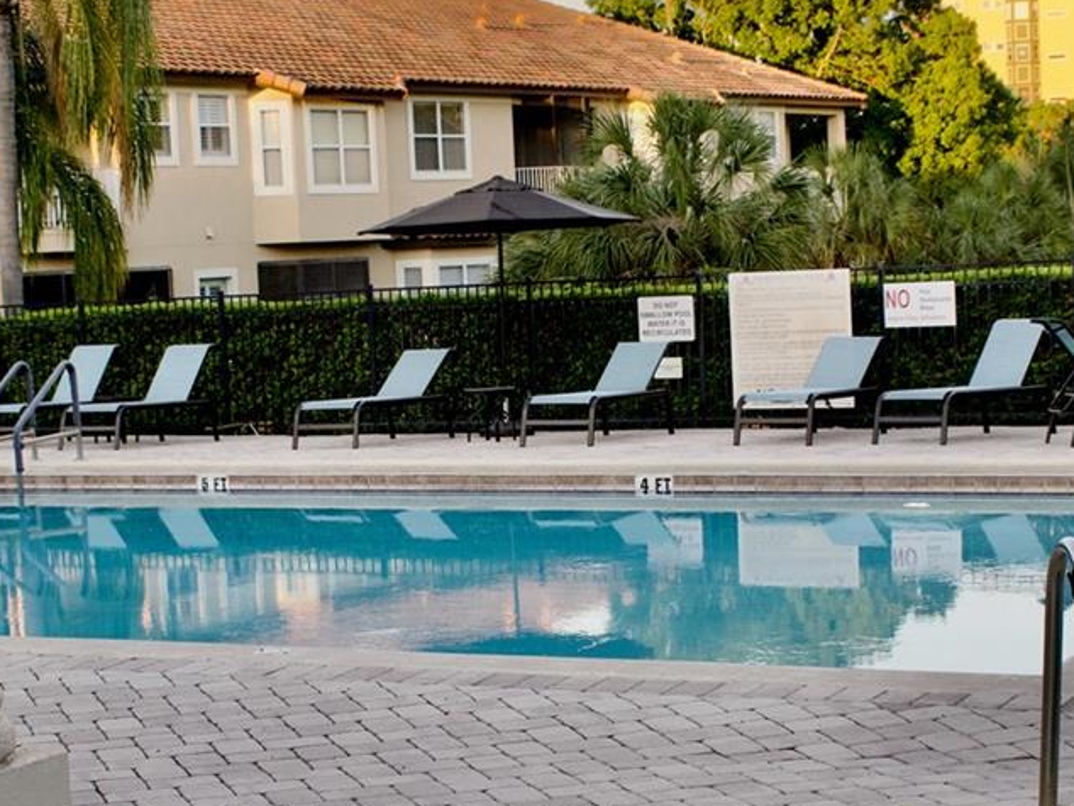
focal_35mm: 80
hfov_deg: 24.4
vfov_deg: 18.4
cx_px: 523
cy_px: 567
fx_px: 2483
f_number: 5.6
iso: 280
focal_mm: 22
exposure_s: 1/250
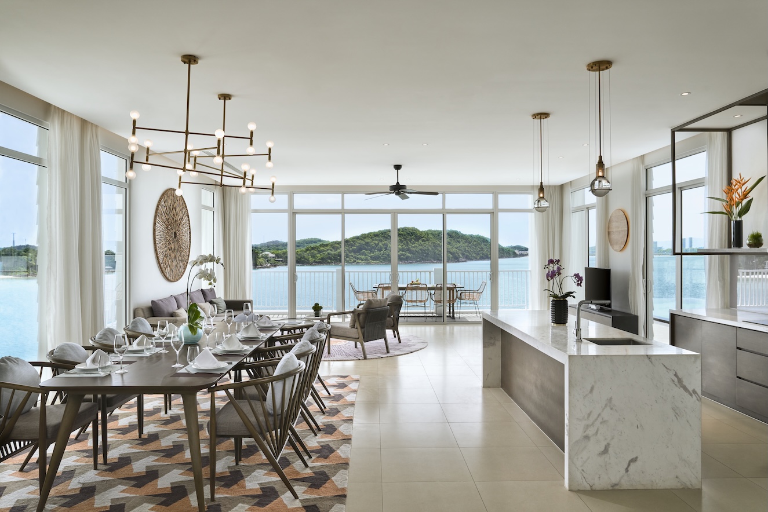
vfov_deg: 53.2
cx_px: 384
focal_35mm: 24
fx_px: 512
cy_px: 256
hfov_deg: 73.7
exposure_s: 1/60
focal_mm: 24
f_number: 10
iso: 100
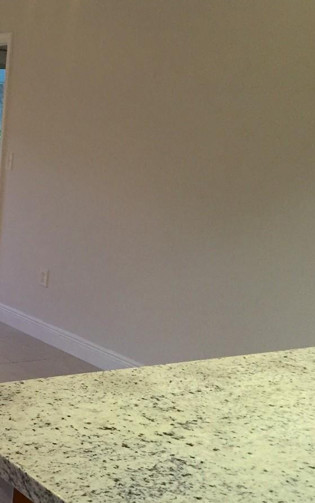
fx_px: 755
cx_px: -126
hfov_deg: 20.8
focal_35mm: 55
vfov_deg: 36.8
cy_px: 286
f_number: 2.2
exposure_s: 1/30
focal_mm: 4.15
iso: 50
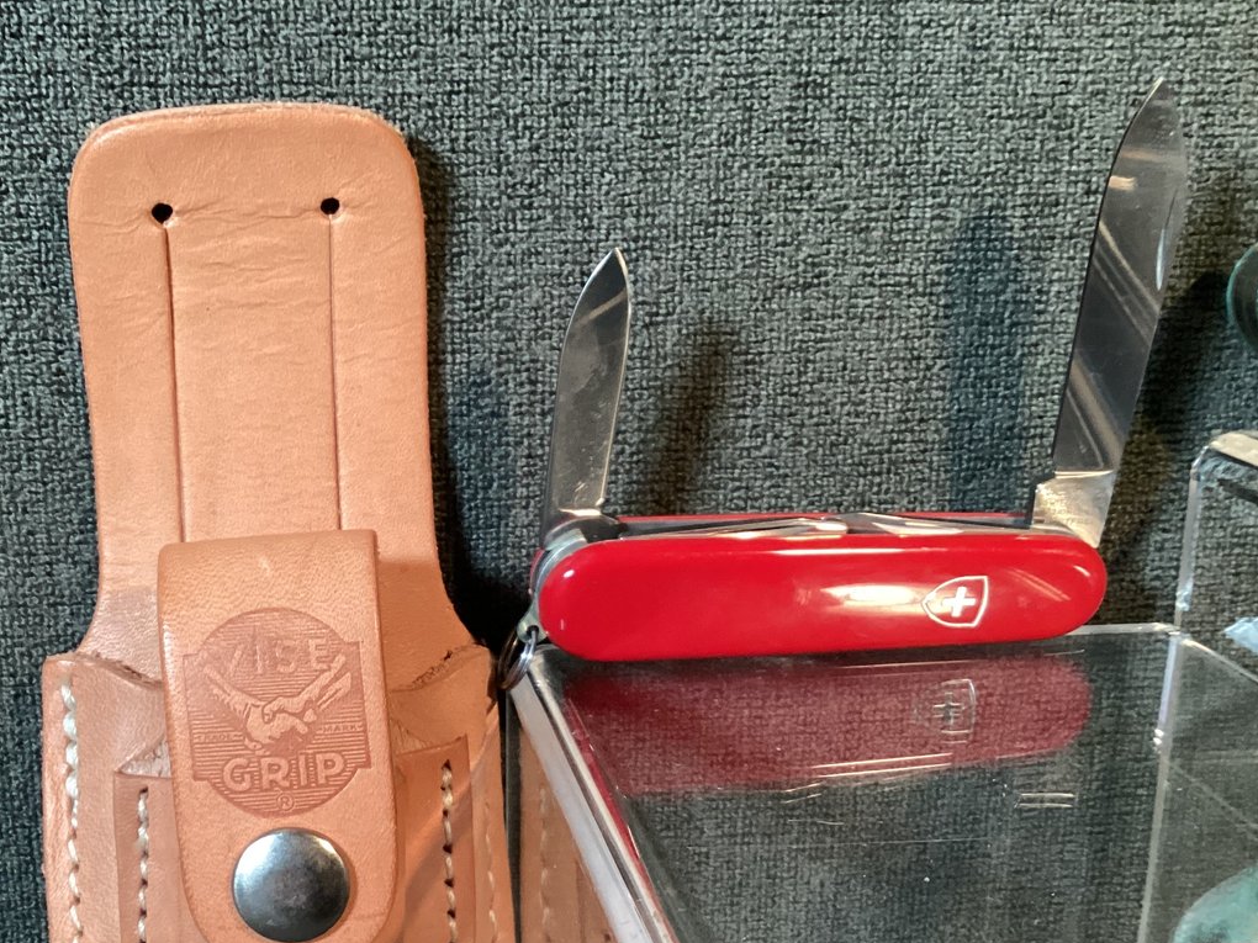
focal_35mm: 46
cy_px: 640
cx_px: 417
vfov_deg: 31.2
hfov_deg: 40.7
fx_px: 1672
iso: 250
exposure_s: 1/33
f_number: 2.4
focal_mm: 3.3
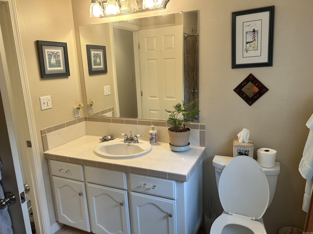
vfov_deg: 53.1
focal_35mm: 26
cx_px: 156
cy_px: 117
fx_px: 235
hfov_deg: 67.3
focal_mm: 5.7
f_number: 1.5
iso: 64
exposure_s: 1/60
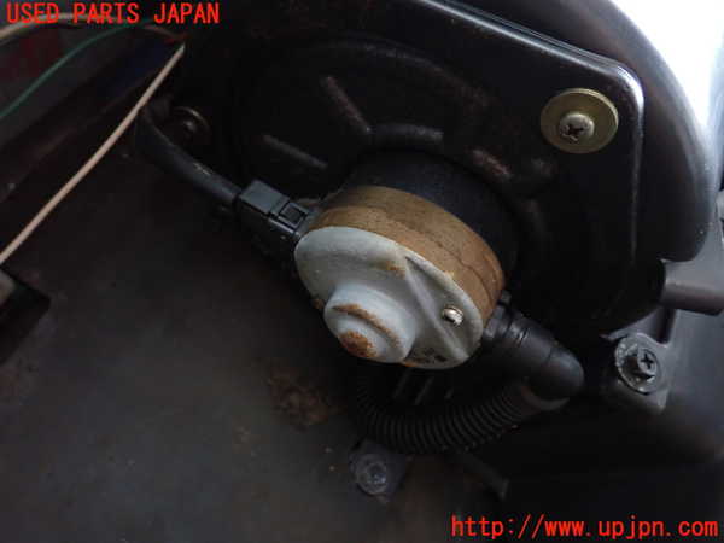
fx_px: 523
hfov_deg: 69.4
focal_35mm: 25
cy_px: 272
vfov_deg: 54.9
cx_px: 362
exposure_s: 1/13
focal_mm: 4.5
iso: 800
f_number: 2
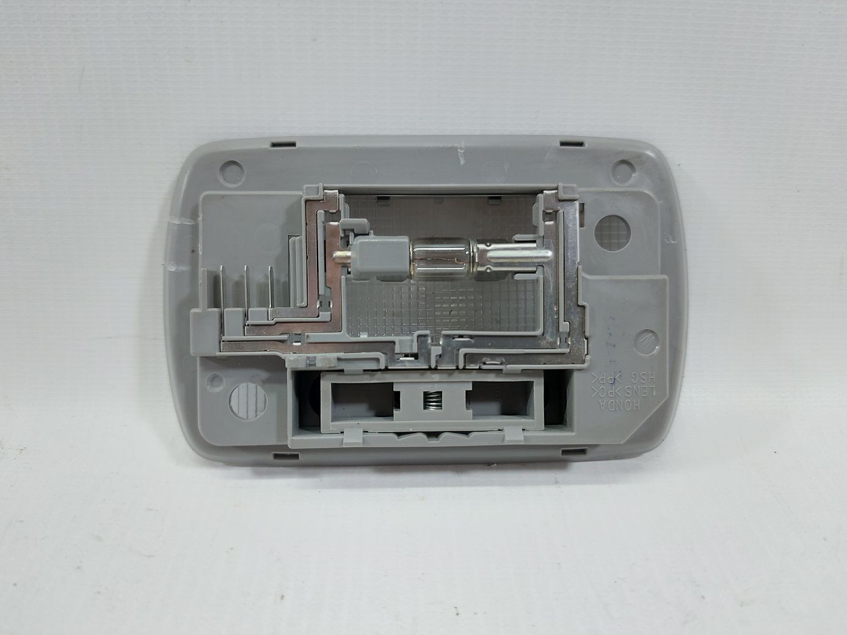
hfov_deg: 71.6
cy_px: 318
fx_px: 587
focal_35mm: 24
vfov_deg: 56.8
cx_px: 424
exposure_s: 1/50
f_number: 1.8
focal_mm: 5.23
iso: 100
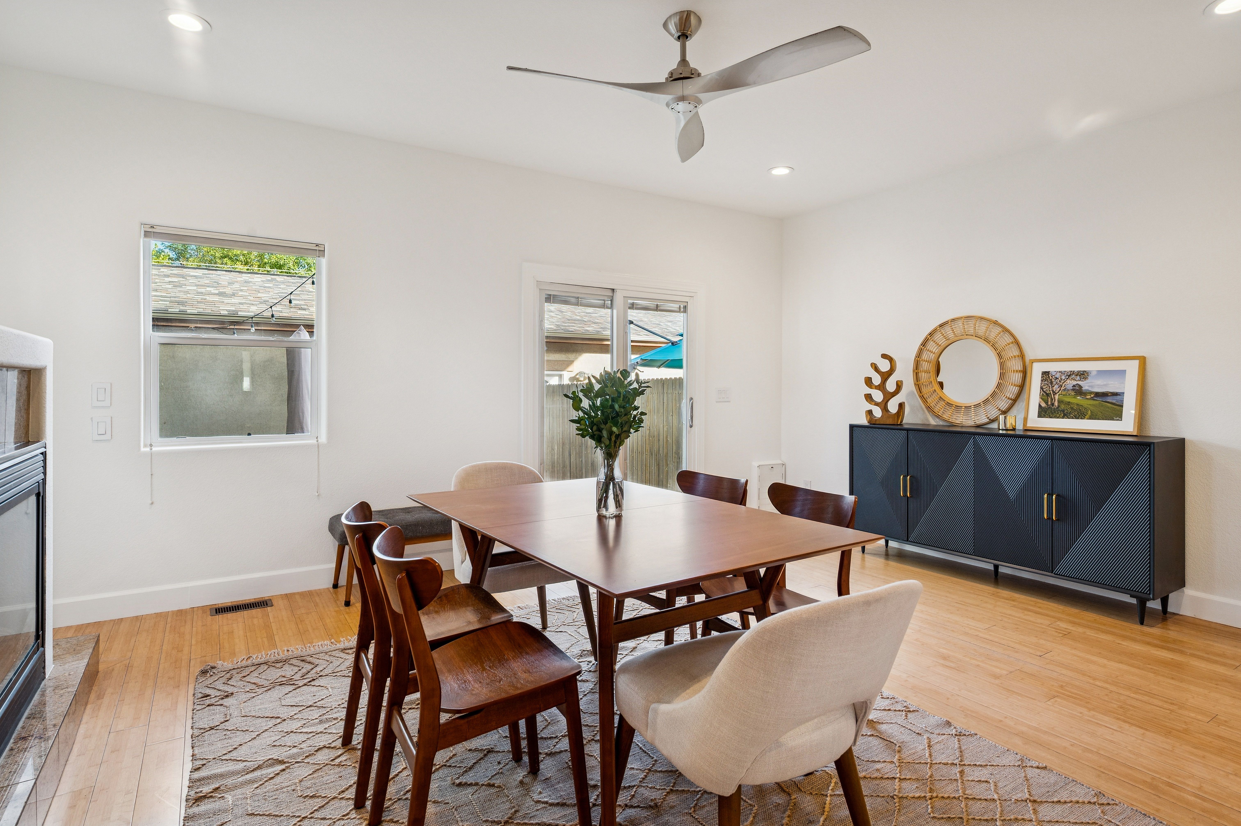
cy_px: 413
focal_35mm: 18
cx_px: 620
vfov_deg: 65.9
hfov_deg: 88.5
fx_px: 637
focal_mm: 18.5
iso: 400
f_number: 9
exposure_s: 1/40
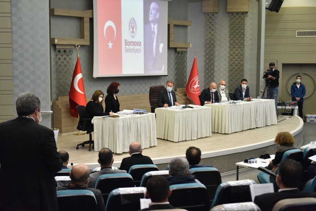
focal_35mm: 48
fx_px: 421
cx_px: 158
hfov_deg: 41.1
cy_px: 106
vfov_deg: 28.1
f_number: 2.8
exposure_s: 1/160
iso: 2500
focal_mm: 48
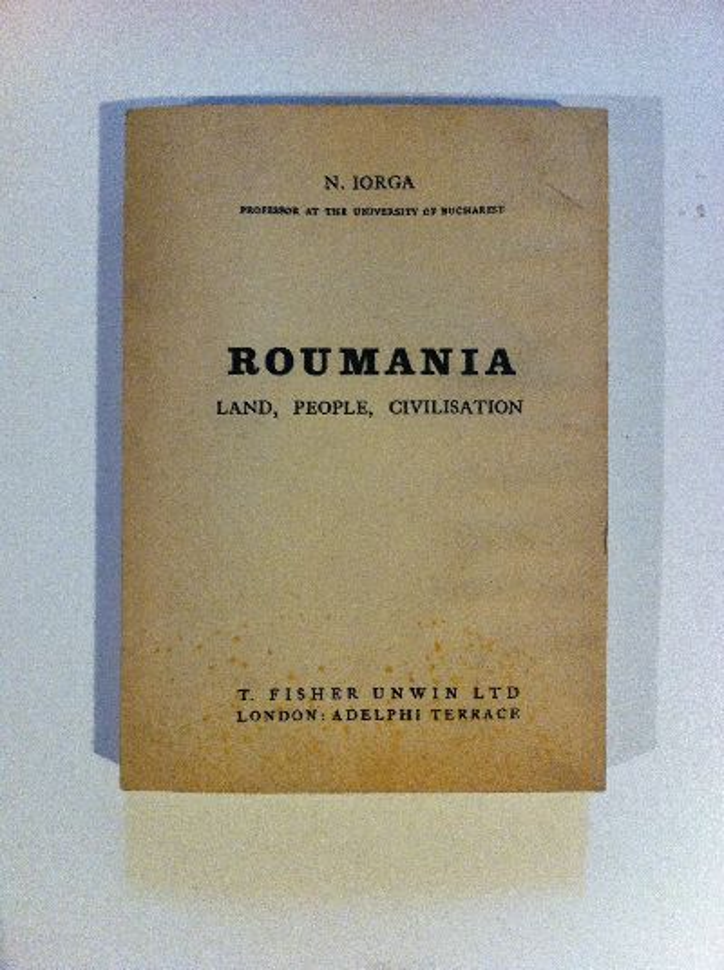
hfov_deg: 40.6
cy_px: 485
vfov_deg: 52.7
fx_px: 979
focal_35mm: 35
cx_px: 362
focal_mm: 3.85
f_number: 2.8
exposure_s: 1/17
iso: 200
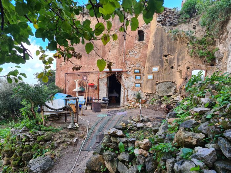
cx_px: 116
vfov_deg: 53.1
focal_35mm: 26
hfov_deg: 67.3
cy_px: 86
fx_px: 174
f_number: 1.8
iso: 50
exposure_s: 1/295
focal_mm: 5.4
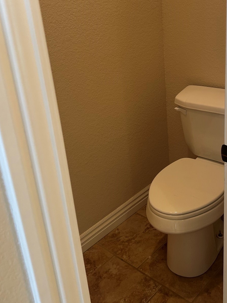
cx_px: 138
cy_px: 113
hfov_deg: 34.2
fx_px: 367
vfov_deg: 44.4
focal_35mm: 42
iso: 100
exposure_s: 1/60
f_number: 1.5
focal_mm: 5.7
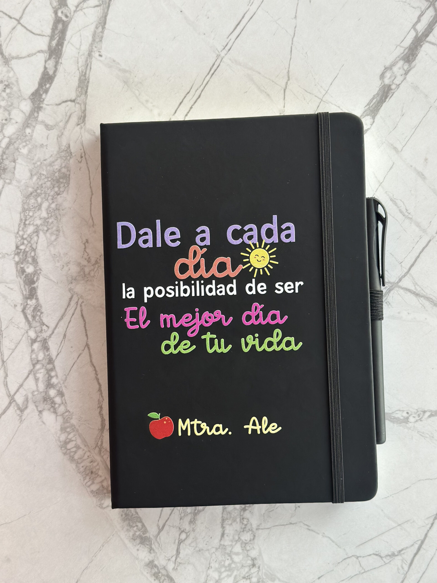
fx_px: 808
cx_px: 218
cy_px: 292
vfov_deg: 39.7
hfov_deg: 30.3
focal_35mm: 48
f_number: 1.78
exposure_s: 1/74
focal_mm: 6.86
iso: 125
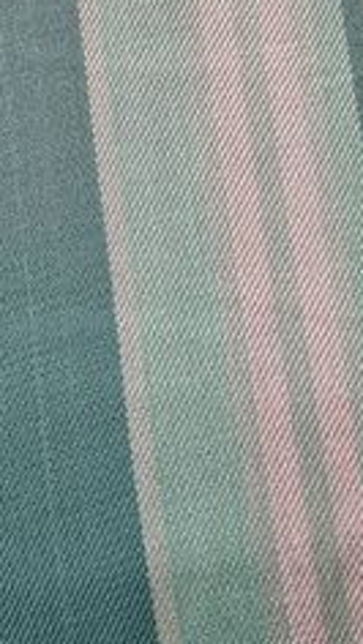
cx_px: 172
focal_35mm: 96
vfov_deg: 21.2
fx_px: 1640
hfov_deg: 12.6
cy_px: -46
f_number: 1.8
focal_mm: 5.4
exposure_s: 1/100
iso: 80
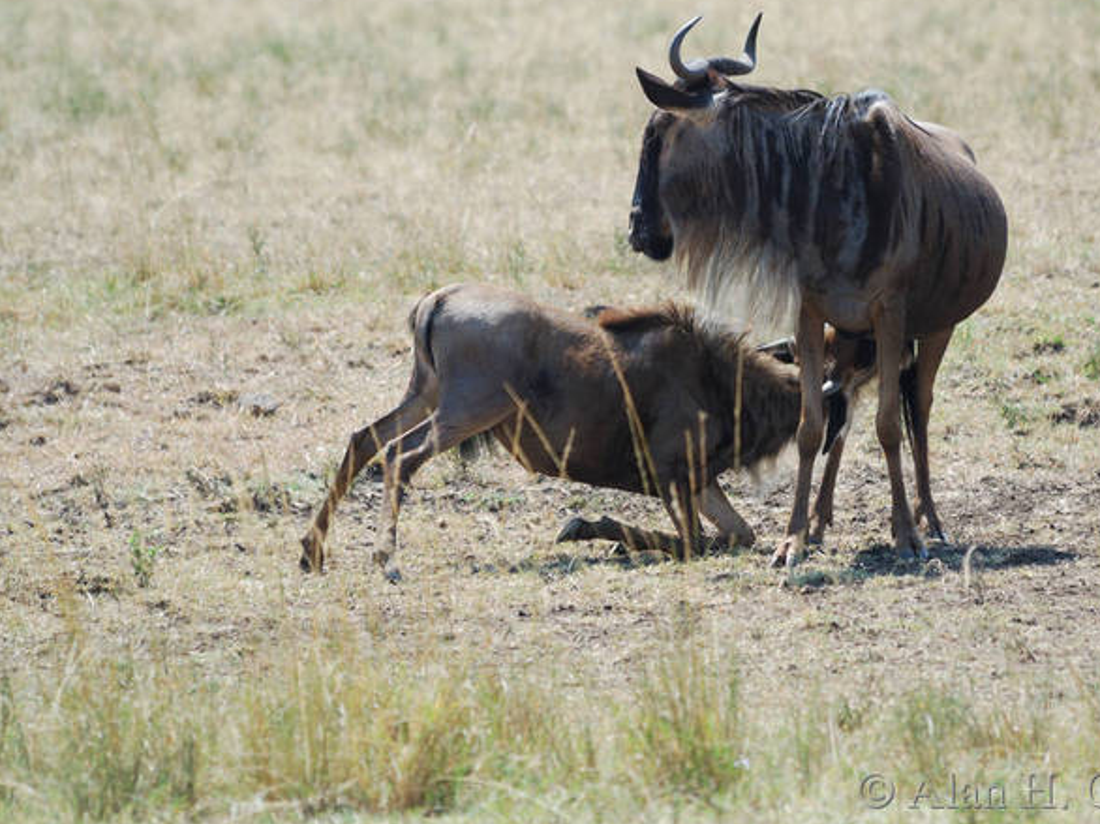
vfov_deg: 2.2
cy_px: 396
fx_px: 21917
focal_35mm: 690
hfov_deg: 2.9
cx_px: 640
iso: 250
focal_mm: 400
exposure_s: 1/400
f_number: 5.6
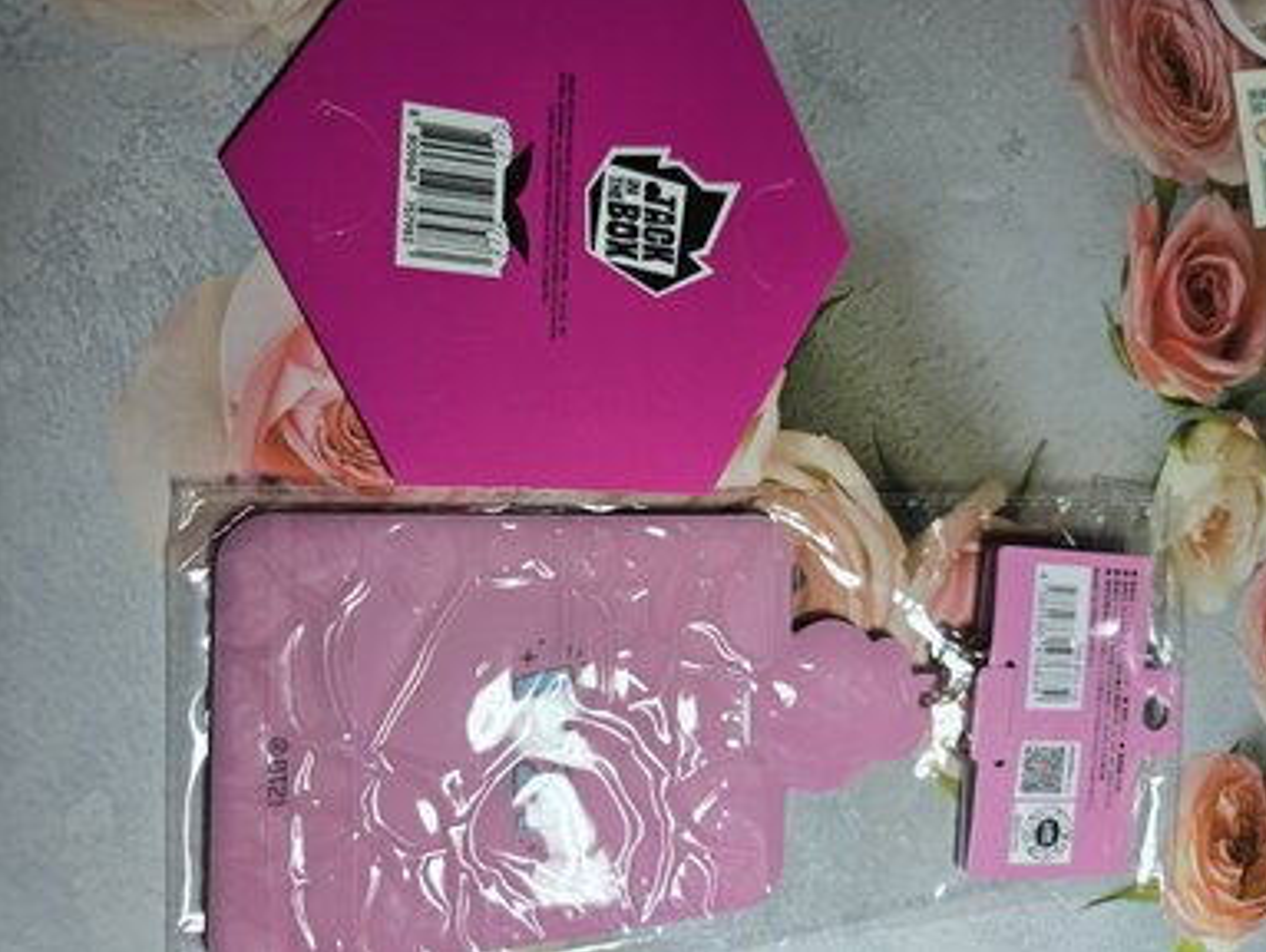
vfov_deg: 56.9
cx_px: 651
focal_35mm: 24
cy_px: 463
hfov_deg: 71.5
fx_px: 879
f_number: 1.7
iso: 50
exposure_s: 1/120
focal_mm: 6.3
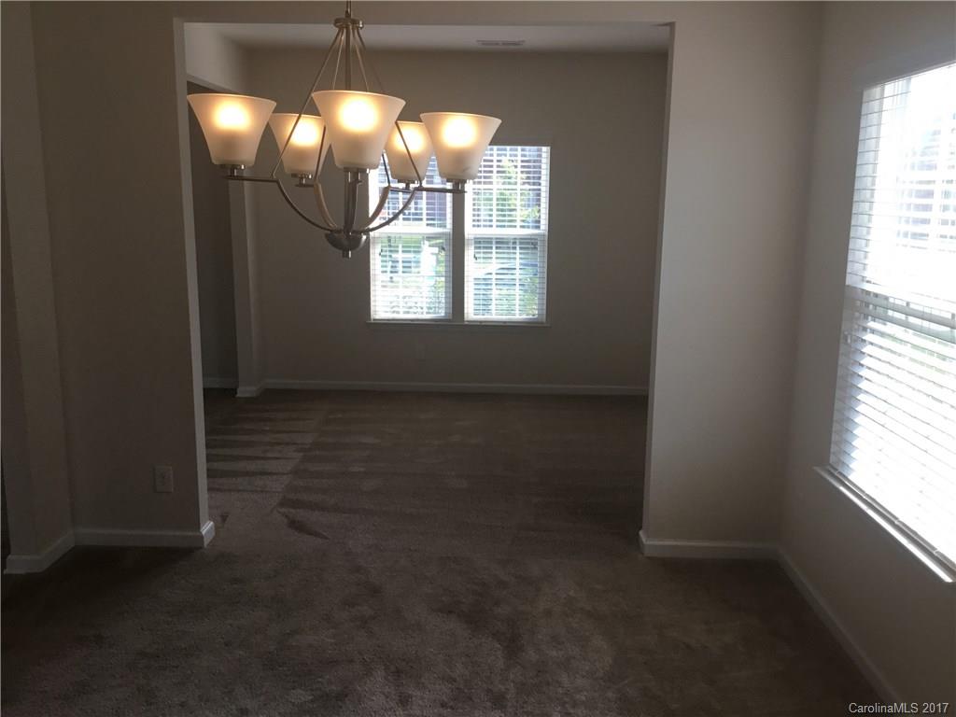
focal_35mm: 31
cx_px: 478
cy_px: 358
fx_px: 856
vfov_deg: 45.4
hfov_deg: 58.4
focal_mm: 3.3
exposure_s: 1/120
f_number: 2.4
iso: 50
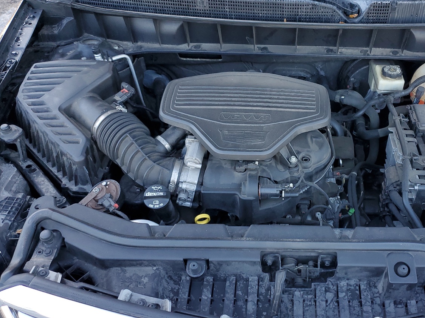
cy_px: 172
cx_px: 296
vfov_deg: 38.6
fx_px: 454
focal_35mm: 37
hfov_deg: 48.9
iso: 56
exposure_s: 1/120
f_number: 1.5
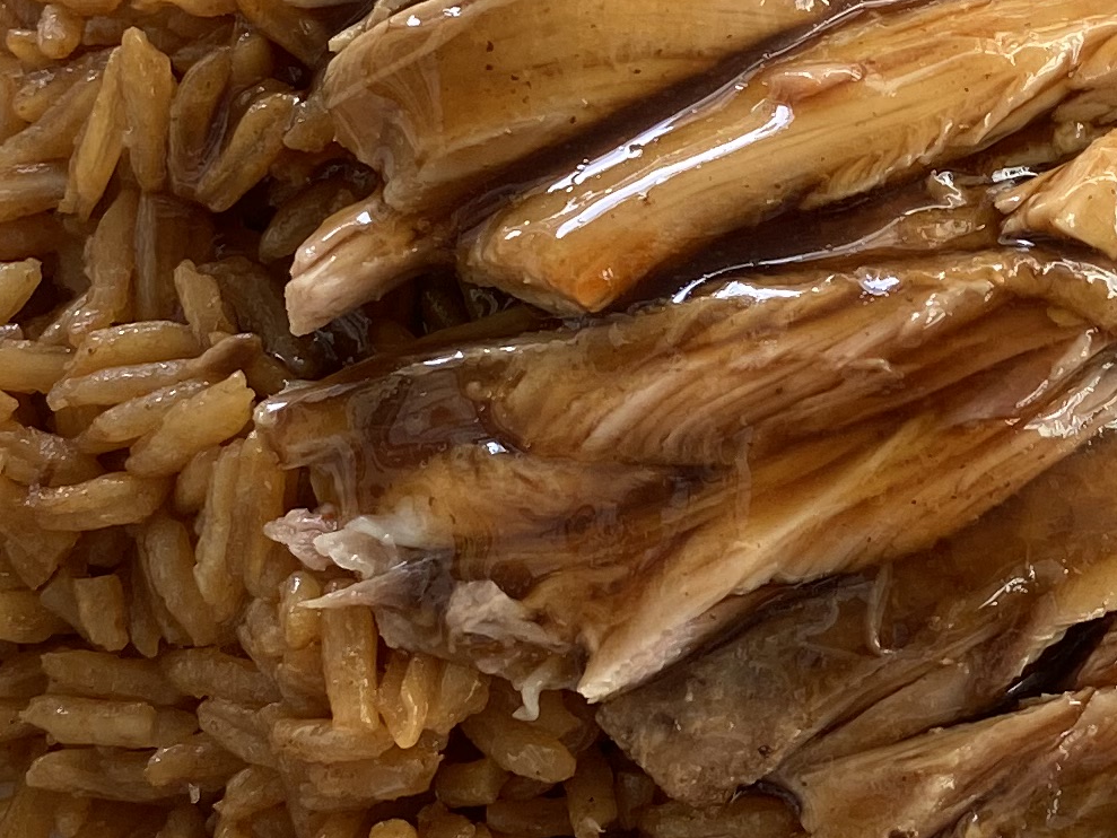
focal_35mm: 106
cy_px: 488
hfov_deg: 18.1
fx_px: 3421
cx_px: 1119
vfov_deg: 14.0
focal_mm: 4.25
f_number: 1.8
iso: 50
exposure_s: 1/122
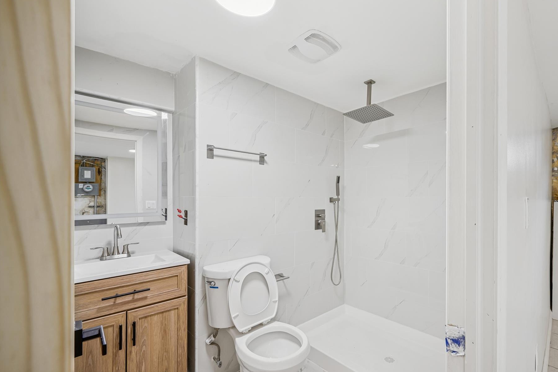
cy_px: 194
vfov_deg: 73.7
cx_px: 318
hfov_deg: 96.1
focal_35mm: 16
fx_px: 248
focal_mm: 14
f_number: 9
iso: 250
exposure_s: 1/6
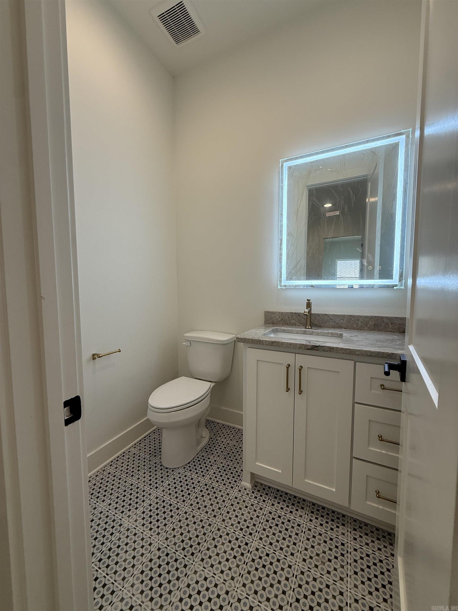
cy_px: 306
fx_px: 247
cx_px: 229
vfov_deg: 102.1
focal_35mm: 14
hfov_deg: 85.7
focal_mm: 2.22
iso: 100
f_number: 2.2
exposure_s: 1/120
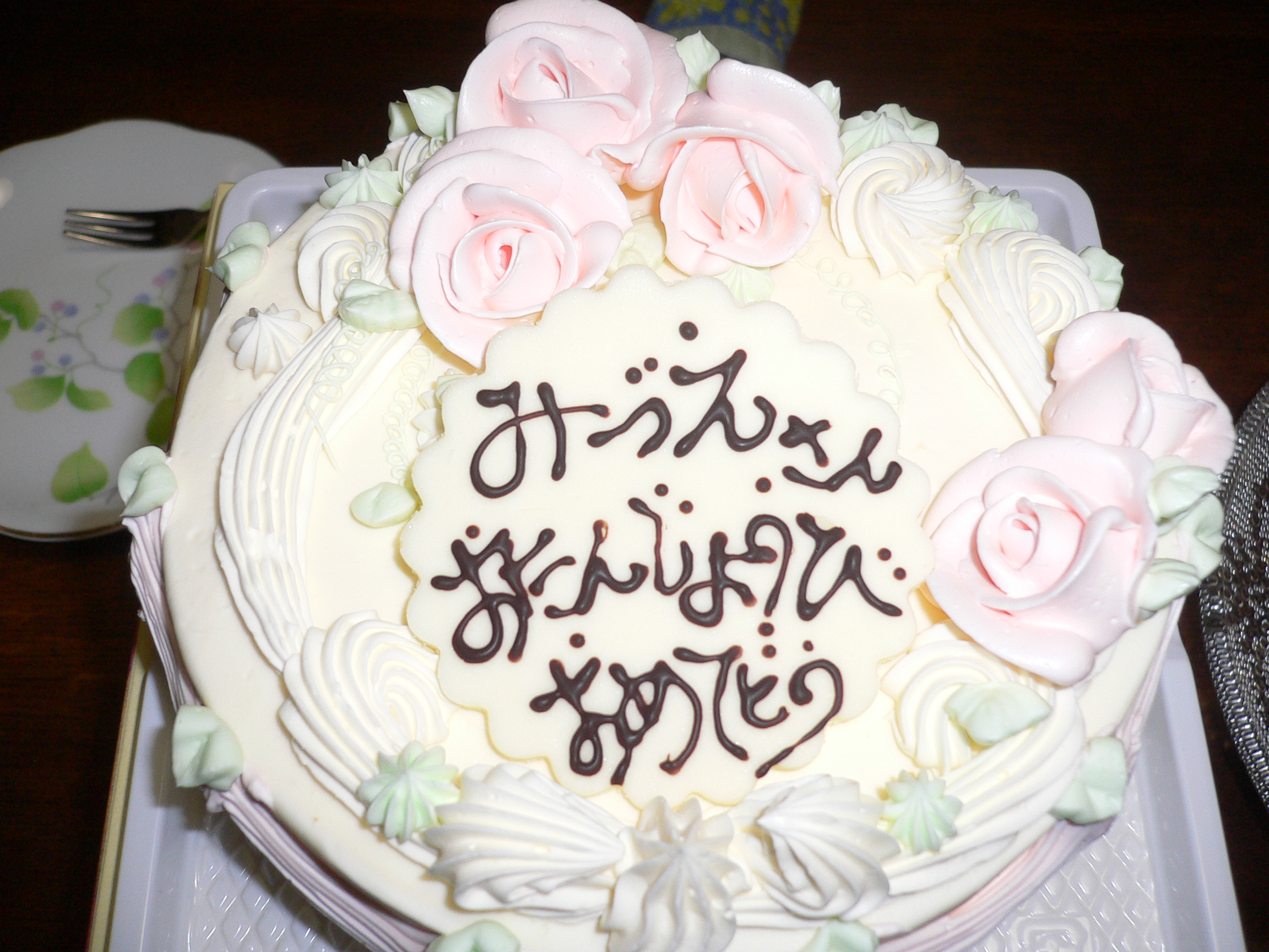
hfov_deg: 52.6
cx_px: 634
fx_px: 1283
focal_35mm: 35
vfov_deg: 40.7
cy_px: 476
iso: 100
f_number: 2.8
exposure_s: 1/60
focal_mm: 5.8
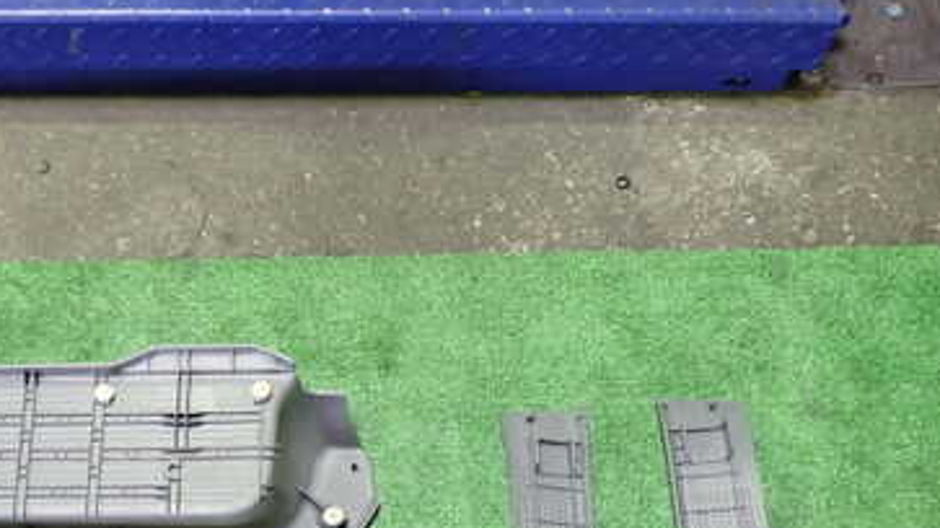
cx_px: 181
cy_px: 569
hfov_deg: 37.1
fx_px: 1346
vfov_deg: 21.2
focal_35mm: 54
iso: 500
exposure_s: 1/30
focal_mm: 5.4
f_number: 2.3
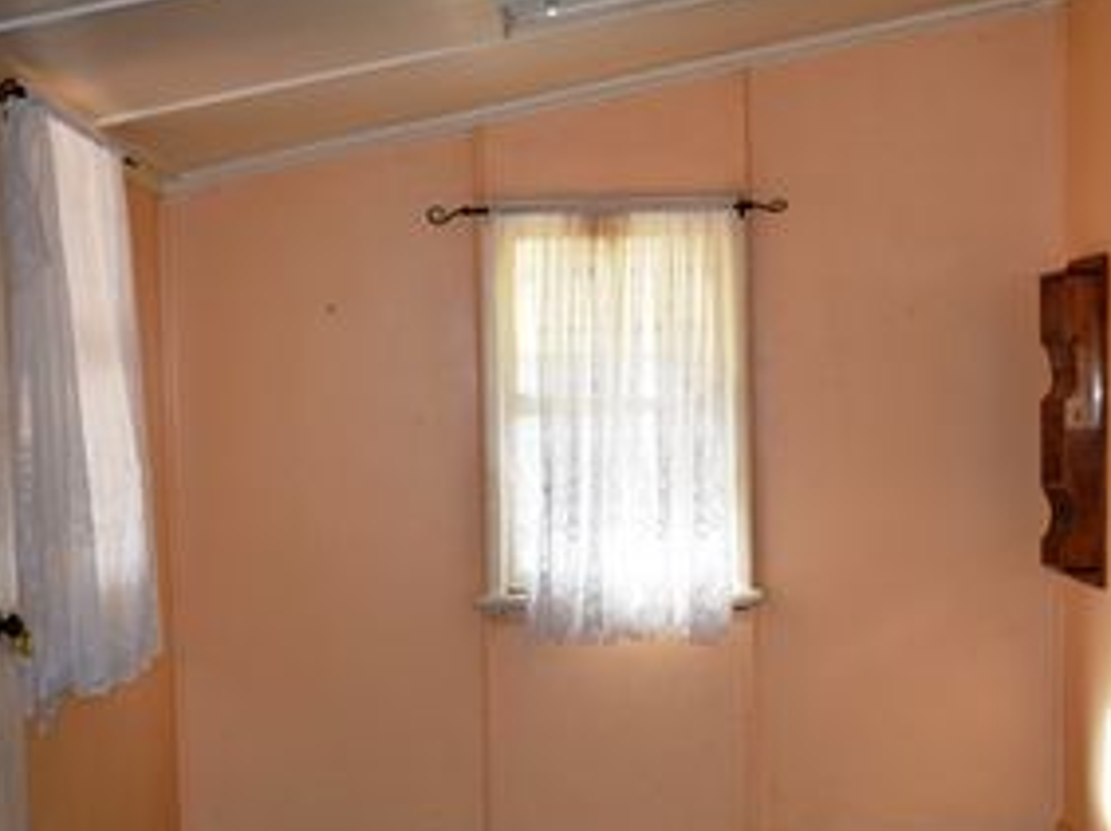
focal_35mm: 70
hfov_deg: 27.6
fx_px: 2238
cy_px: 601
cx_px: 768
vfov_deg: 20.9
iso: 400
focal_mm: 29
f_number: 4.2
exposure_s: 1/125
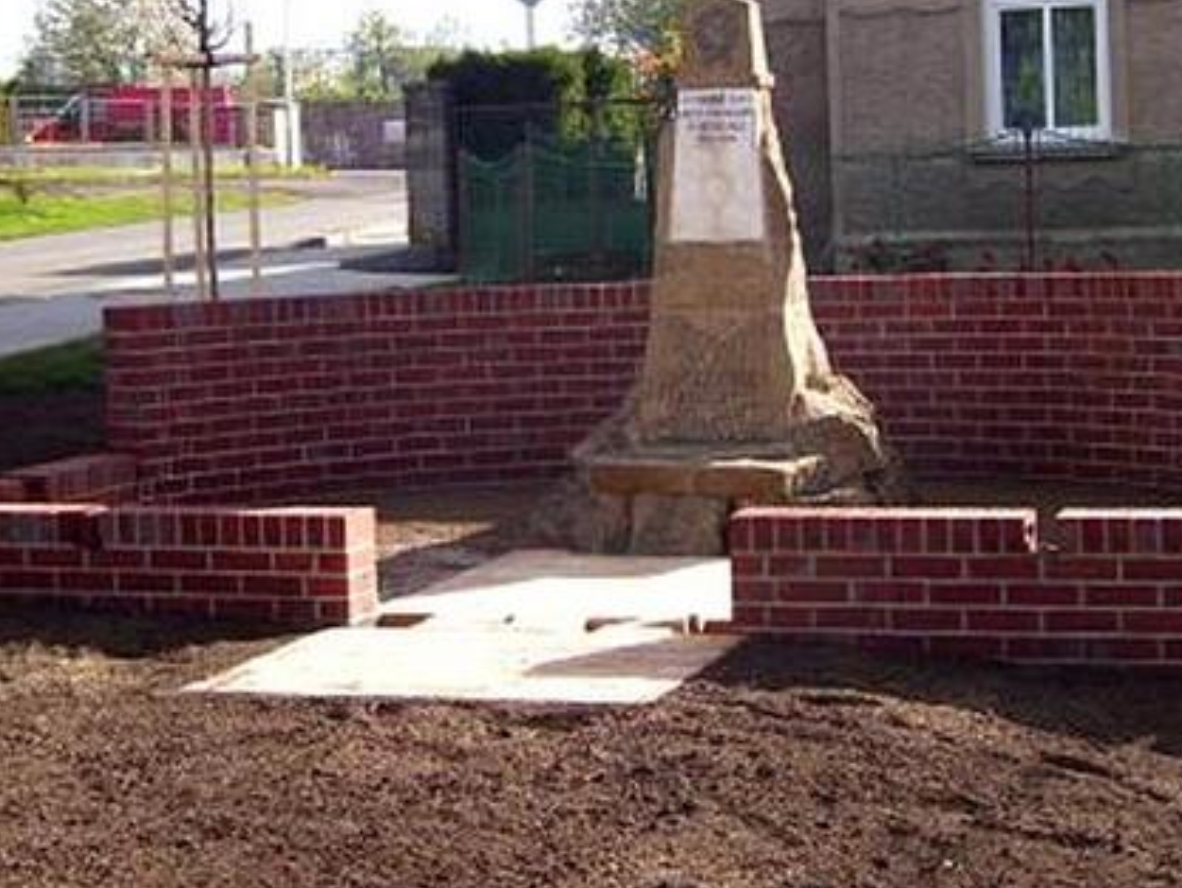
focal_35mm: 71
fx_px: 2425
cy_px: 270
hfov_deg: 27.4
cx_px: 590
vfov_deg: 20.6
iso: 80
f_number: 2.7
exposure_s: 1/500
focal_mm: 6
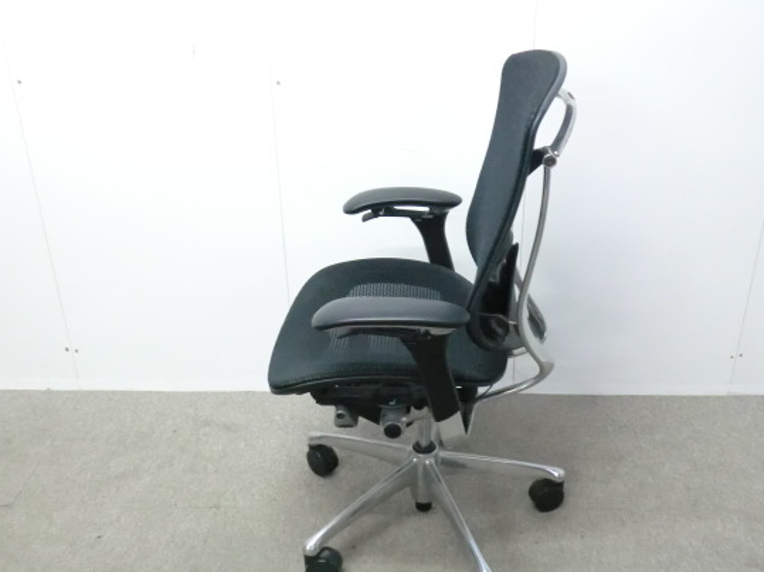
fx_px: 839
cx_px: 415
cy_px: 280
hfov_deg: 48.9
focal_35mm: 38
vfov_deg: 37.7
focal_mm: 5.8
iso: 800
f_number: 3.5
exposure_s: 1/30
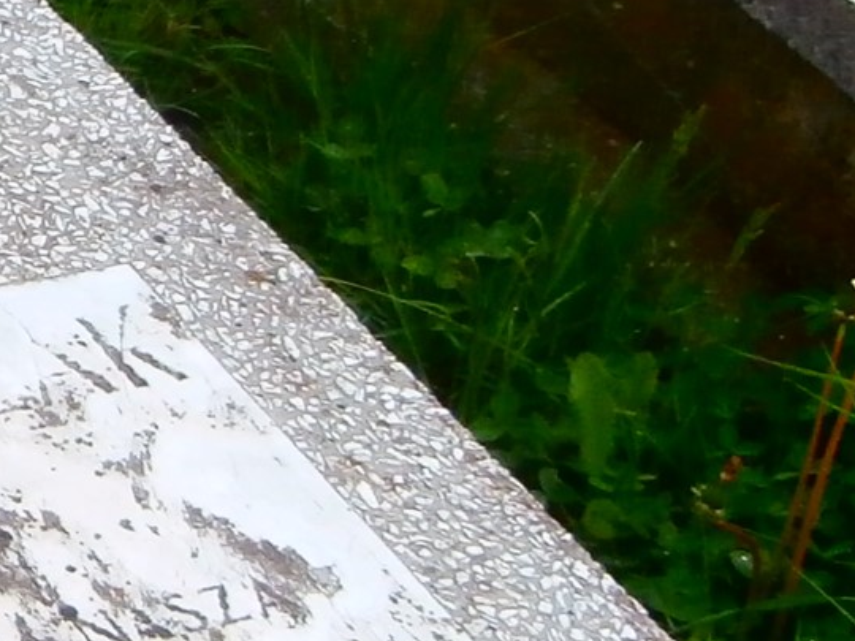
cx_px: -674
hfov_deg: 13.4
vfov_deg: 11.1
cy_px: 81
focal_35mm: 133
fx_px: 3285
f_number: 3
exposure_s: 1/640
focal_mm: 4.2
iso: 100
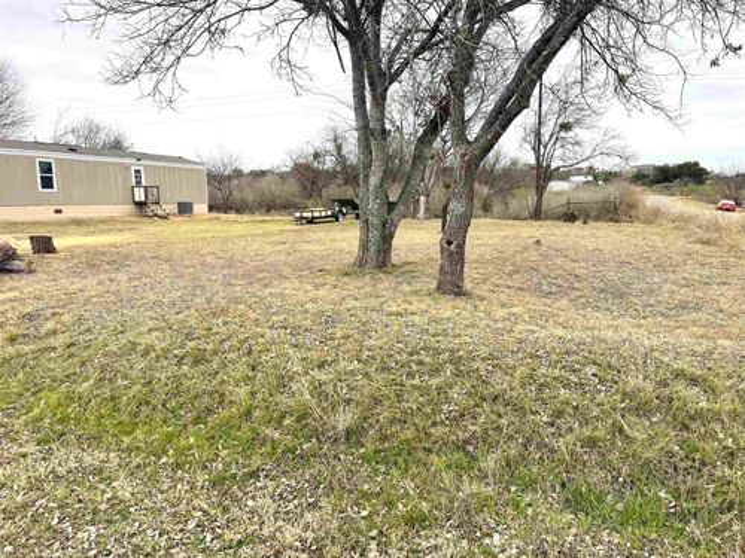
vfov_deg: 54.9
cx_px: 372
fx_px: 538
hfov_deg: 69.4
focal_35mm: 25
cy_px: 279
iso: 32
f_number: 1.6
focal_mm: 5.1
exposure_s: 1/599
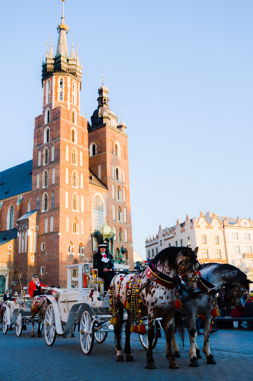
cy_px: 190
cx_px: 126
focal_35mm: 35
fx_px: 369
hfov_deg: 37.8
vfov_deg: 54.5
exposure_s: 1/250
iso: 200
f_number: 5.6
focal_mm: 35
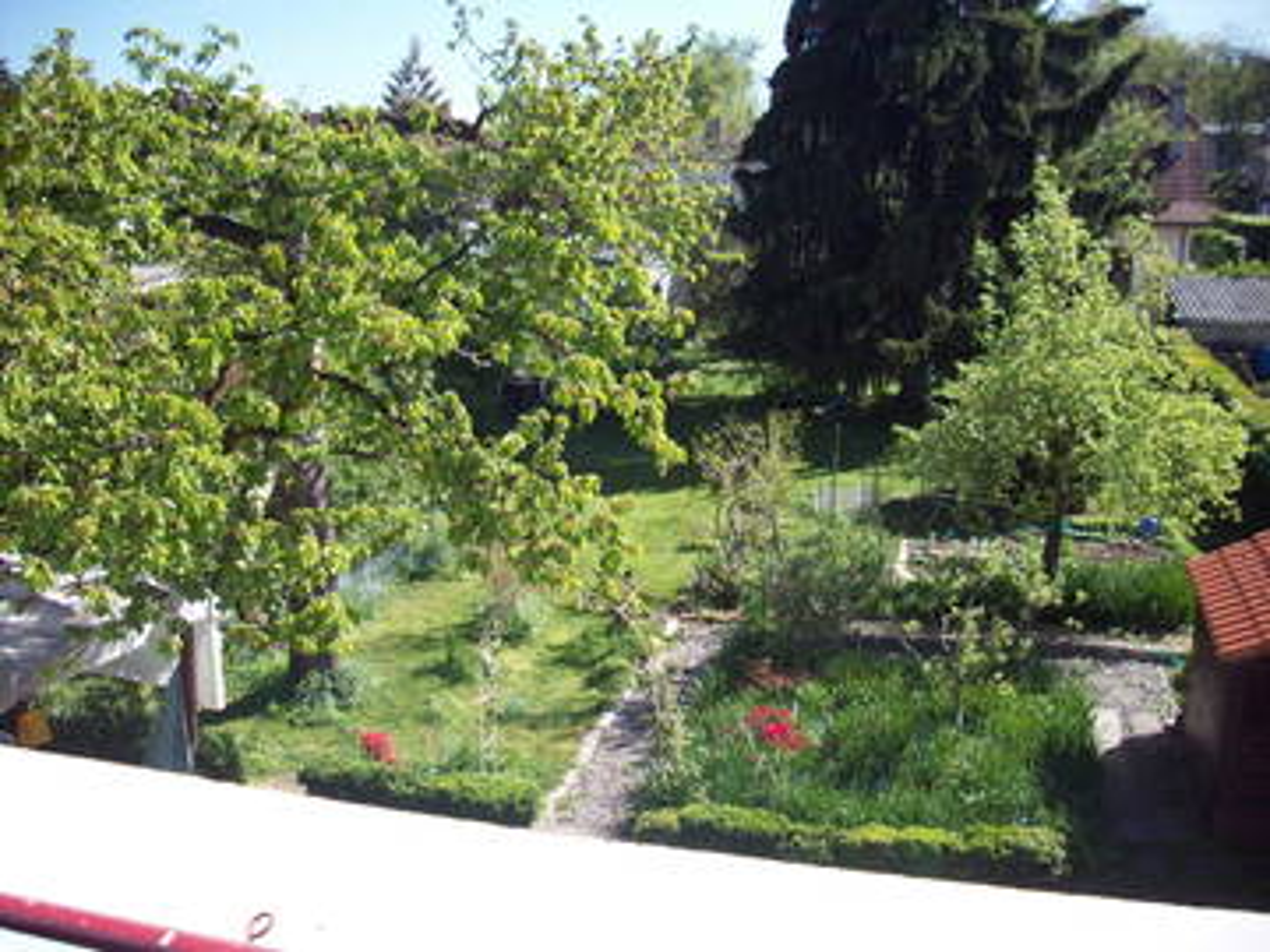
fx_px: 1357
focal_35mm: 37
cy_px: 476
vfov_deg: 38.7
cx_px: 635
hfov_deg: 50.1
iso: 80
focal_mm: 6.2
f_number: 2.8
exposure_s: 1/620
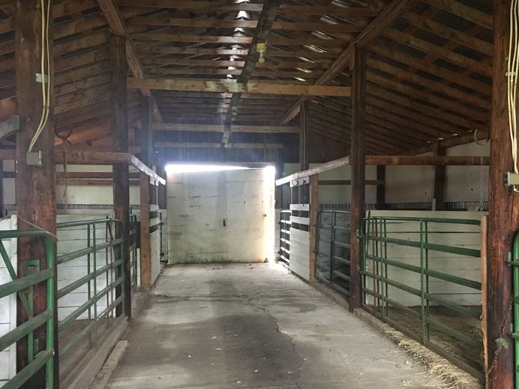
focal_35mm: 33
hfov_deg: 55.4
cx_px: 264
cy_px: 214
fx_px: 495
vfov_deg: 42.9
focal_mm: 4.15
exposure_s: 1/15
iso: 250
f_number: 2.2
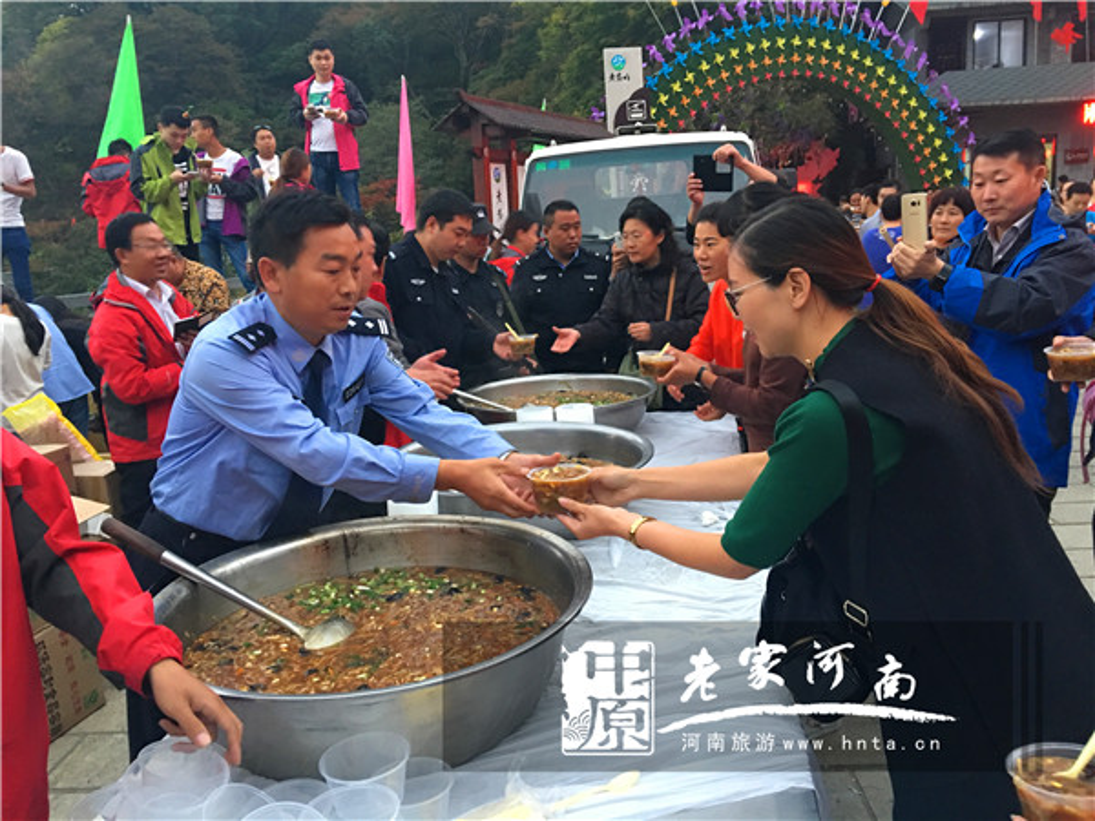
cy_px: 410
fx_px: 917
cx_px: 548
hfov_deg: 61.7
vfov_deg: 48.2
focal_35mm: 29
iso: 125
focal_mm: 4.15
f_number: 2.2
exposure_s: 1/17
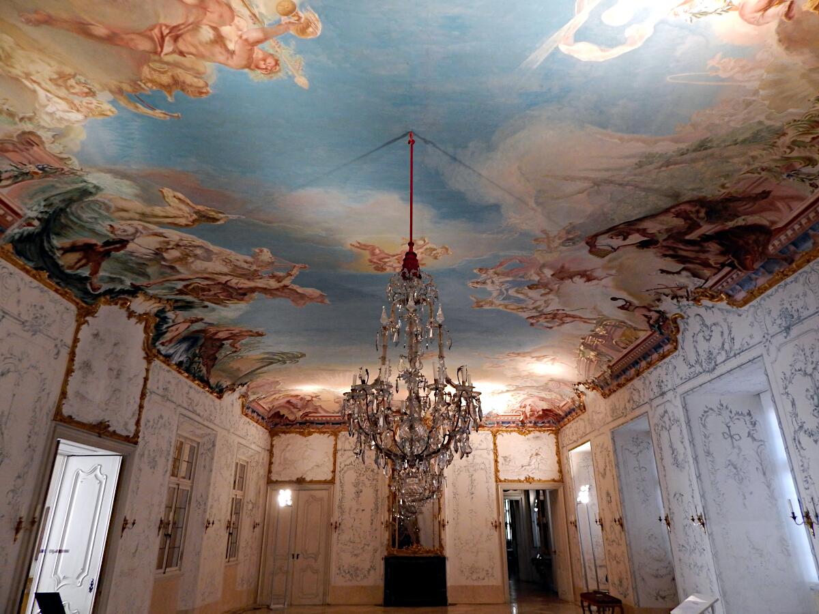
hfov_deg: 73.9
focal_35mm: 23
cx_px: 410
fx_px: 544
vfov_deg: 58.9
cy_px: 307
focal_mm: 4
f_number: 3
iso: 360
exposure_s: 1/30
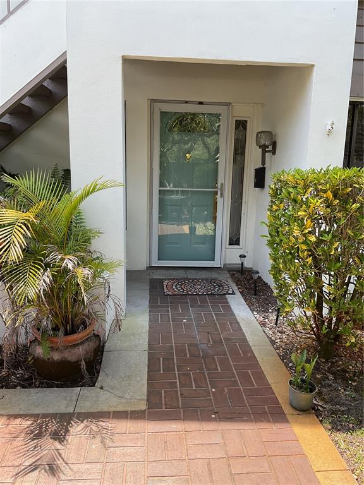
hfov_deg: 48.2
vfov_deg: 61.7
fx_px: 407
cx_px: 182
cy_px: 242
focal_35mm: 29
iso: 16
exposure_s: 1/318
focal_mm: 3
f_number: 1.8
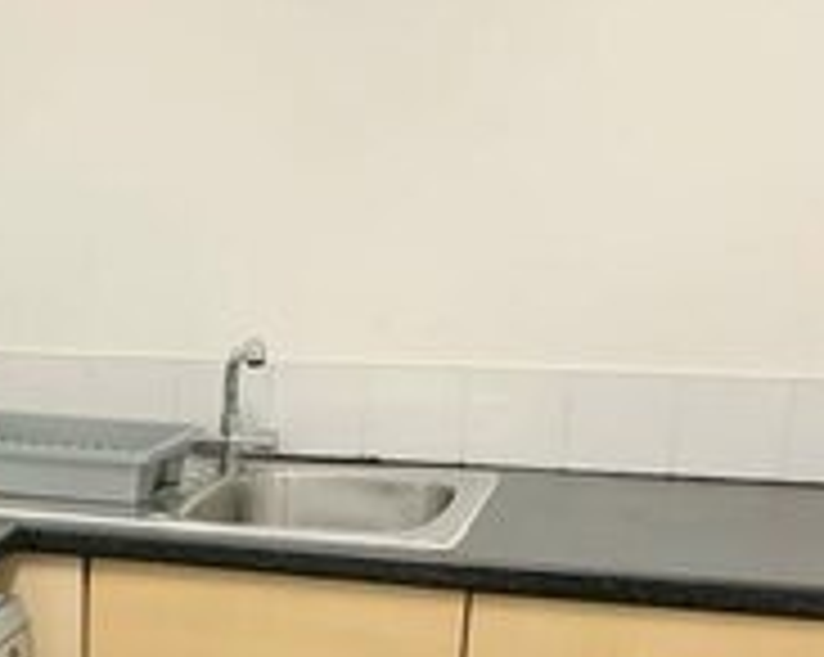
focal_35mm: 73
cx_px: -45
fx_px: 1778
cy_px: 731
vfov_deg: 20.0
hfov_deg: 24.6
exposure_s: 1/60
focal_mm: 4.25
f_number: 1.8
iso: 250
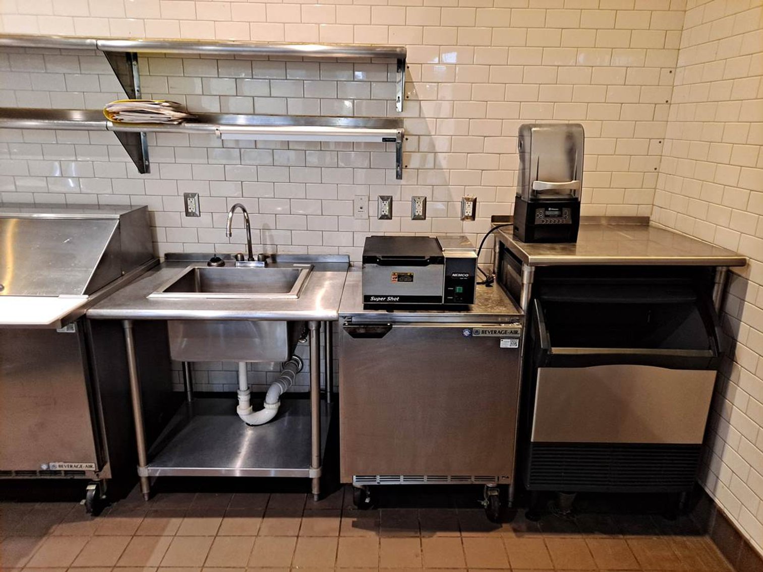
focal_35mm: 25
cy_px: 286
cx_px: 382
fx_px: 551
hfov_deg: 69.4
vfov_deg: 54.9
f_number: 2
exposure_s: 1/25
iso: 400
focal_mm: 4.6
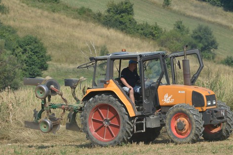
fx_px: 3373
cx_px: 151
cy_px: 90
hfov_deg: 4.0
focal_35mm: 521
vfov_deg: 2.6
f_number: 11
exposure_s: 1/500
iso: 640
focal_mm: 300
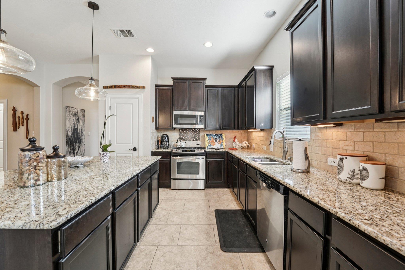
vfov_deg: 81.2
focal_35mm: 14
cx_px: 202
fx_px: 157
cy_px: 135
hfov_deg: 104.3
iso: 400
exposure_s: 1/15
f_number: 8
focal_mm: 14
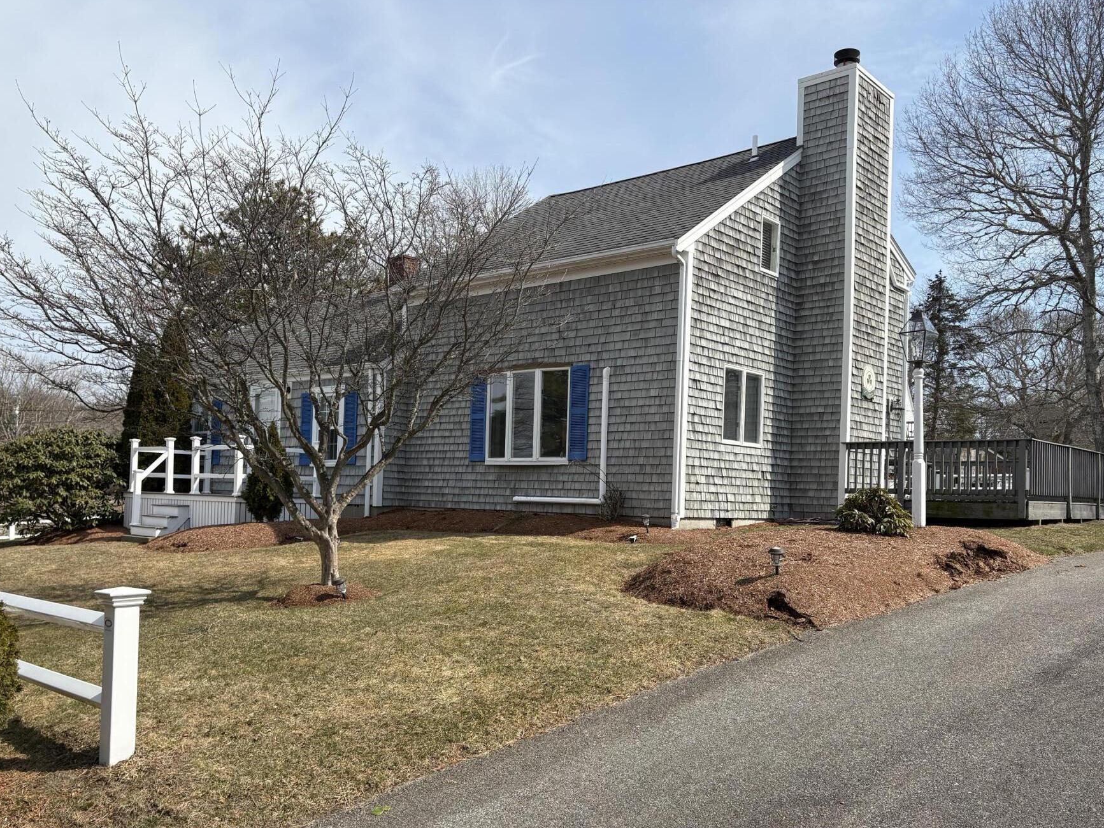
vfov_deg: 46.7
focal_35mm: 30
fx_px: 957
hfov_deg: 59.9
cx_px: 580
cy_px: 471
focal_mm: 5.96
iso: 50
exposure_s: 1/3448
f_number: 1.6
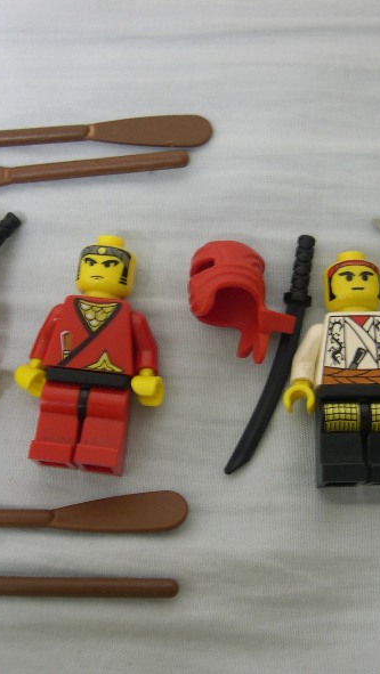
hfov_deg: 21.5
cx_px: 209
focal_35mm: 56
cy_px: 334
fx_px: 1002
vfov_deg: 37.2
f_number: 2.8
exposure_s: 1/6.7
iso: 100
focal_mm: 8
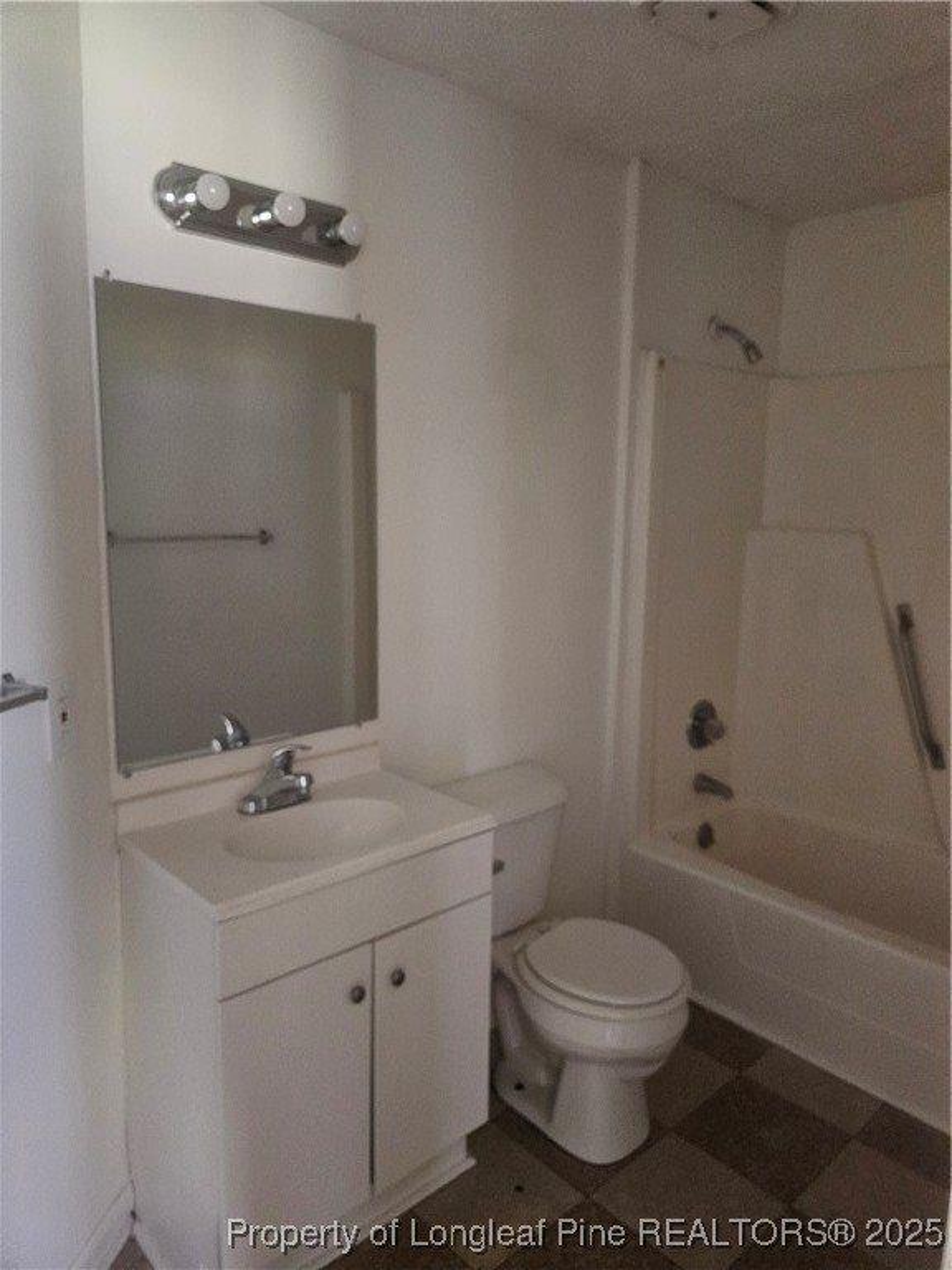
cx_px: 476
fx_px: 843
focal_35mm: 23
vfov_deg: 73.9
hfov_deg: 58.9
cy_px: 635
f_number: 1.7
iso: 800
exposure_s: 1/24
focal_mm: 6.3
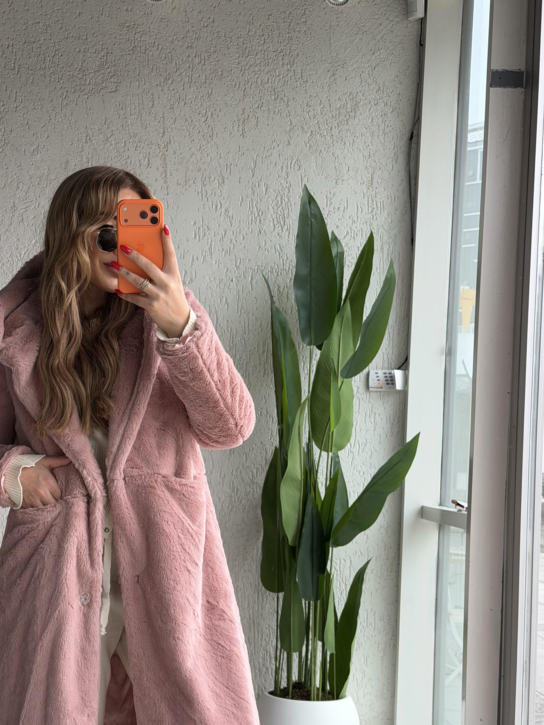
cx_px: 211
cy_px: 438
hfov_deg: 24.0
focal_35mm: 61
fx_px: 1278
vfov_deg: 31.6
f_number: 1.78
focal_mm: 6.76
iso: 64
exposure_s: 1/121
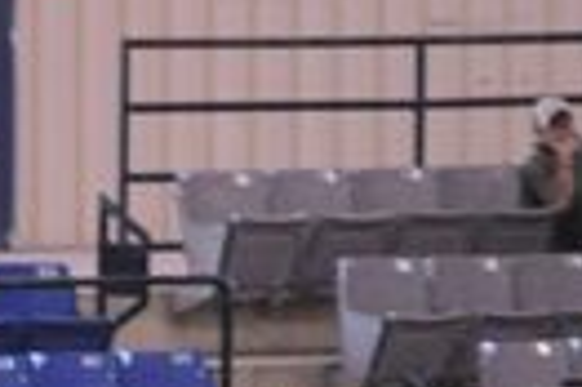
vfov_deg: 1.4
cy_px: 618
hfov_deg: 2.1
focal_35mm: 978
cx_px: -280
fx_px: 15791
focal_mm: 200
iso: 5000
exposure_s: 1/400
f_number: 2.8
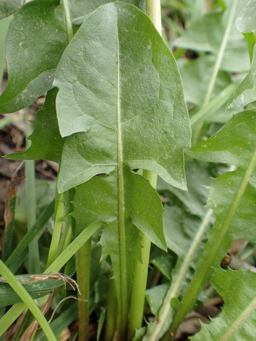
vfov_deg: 60.0
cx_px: 128
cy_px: 170
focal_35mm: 30
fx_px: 296
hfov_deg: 46.8
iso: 100
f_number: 2.3
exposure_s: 1/125
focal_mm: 5.5
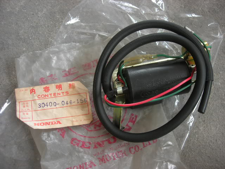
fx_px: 247
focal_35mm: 38
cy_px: 84
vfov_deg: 37.7
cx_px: 112
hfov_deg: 49.0
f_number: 2.8
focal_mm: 7.8
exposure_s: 1/28
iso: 64
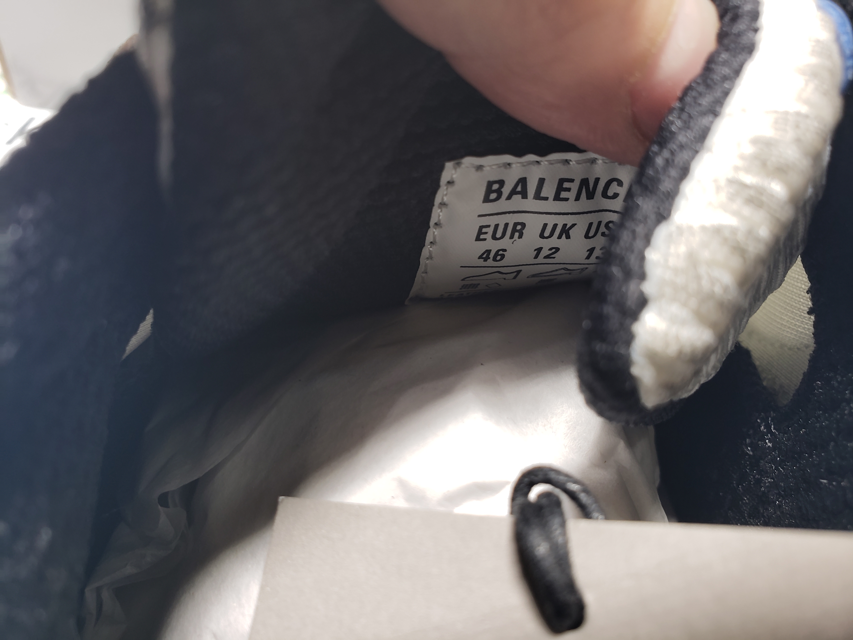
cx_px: 426
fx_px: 641
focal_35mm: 26
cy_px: 320
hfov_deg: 67.3
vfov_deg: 53.1
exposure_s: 1/50
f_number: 2.4
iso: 80
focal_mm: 4.3
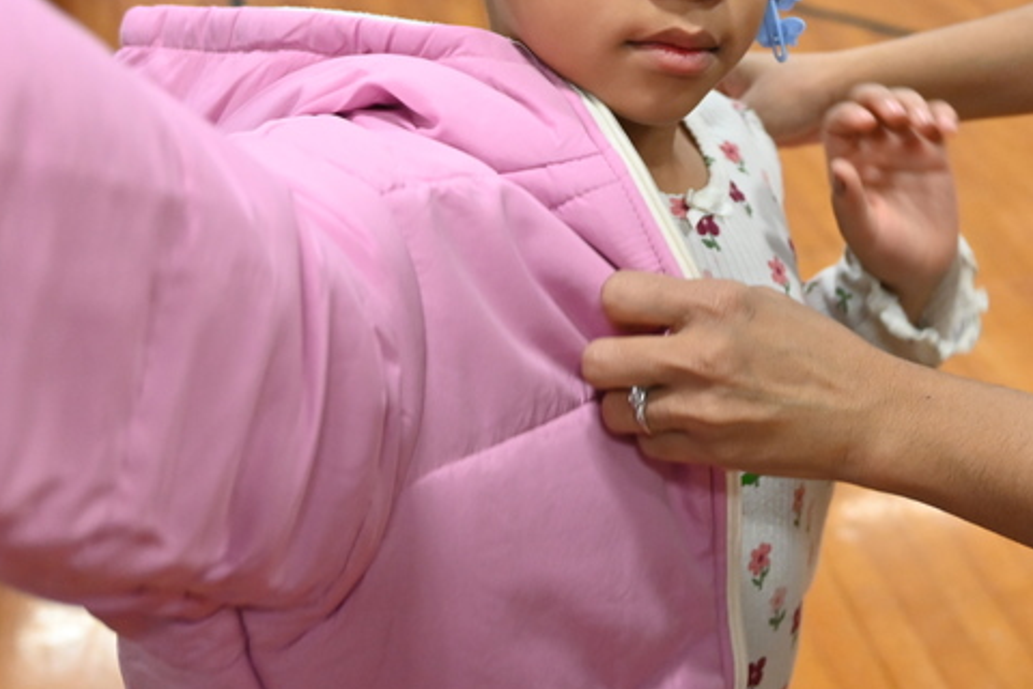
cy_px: 40
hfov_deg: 30.9
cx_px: 768
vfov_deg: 20.7
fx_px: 1836
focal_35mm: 64
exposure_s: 1/125
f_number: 4
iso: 3200
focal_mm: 30
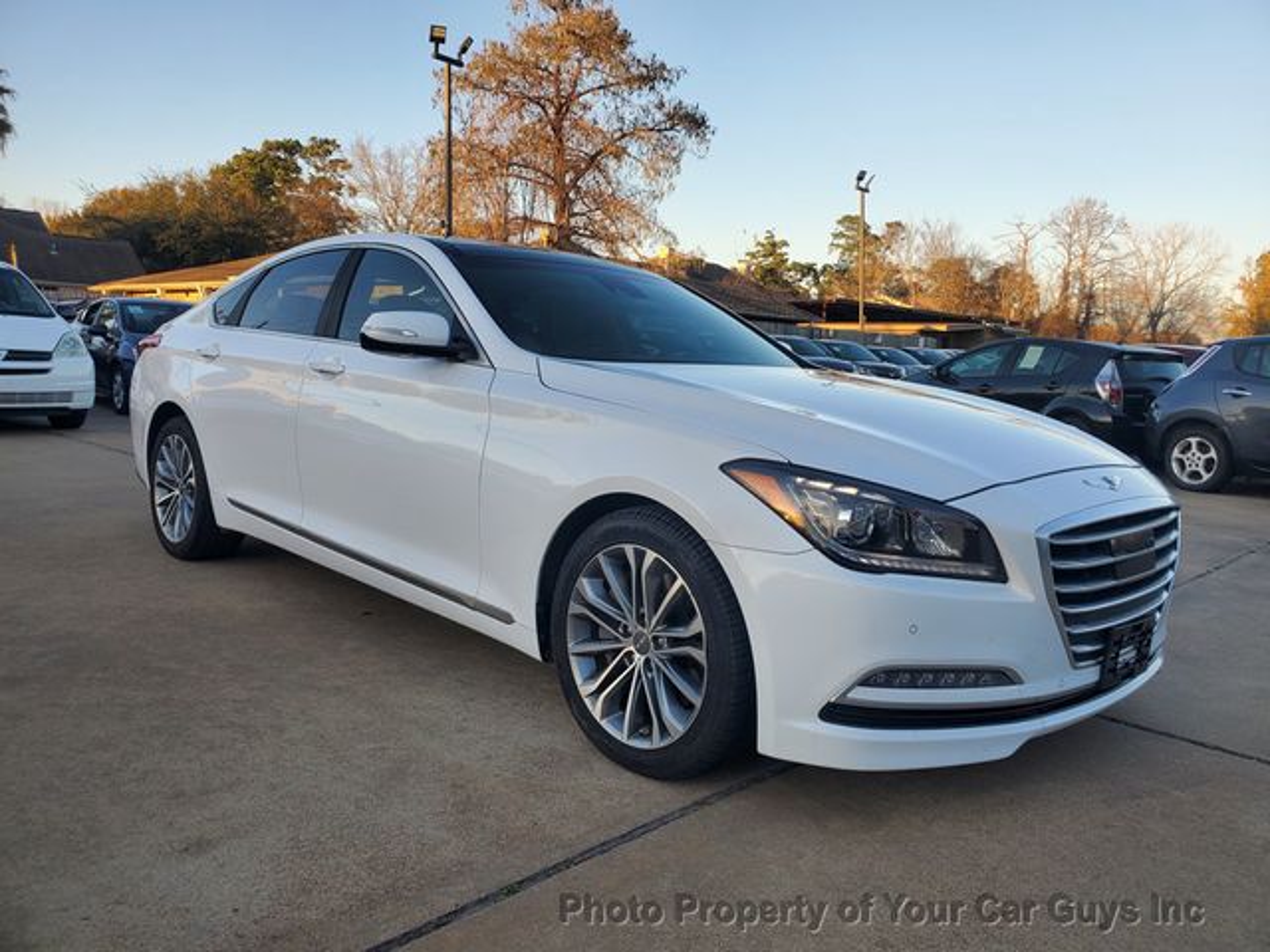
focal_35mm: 26
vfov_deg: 53.1
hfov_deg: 67.3
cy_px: 476
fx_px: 954
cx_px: 635
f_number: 2.4
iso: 50
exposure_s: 1/310
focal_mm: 4.3
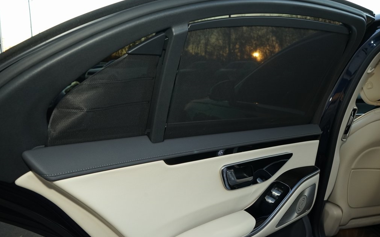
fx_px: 300
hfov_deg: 64.6
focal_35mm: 29
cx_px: 192
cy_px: 119
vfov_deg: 43.1
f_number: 7.1
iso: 1250
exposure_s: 1/40
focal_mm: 28
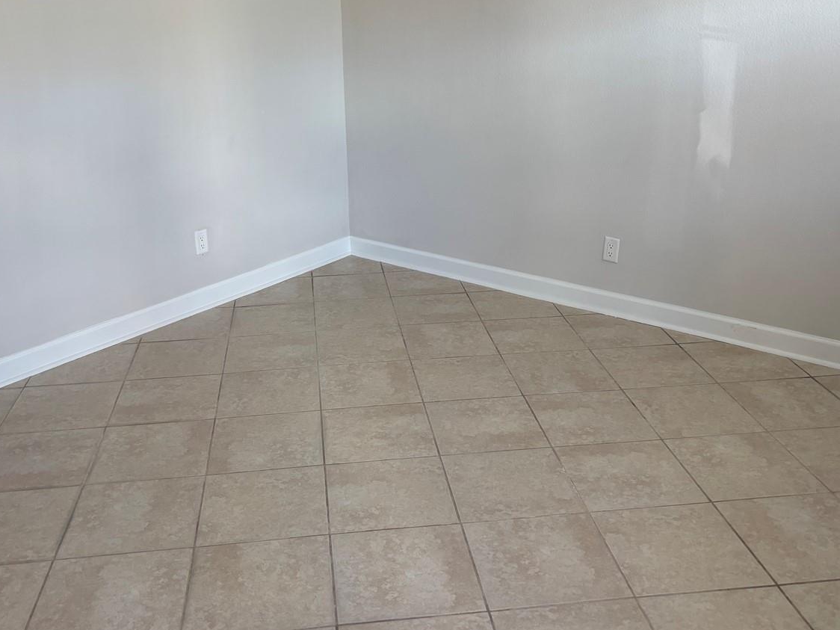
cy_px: 253
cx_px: 410
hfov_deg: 50.1
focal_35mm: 37
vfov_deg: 38.5
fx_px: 898
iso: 100
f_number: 1.6
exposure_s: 1/120
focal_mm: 5.96
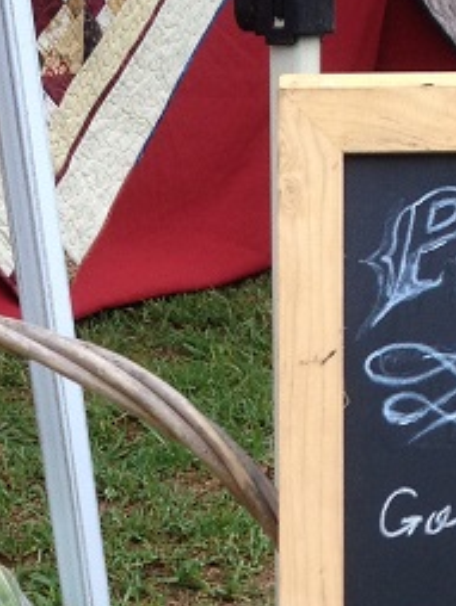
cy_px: 771
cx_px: 283
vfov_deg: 14.1
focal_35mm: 135
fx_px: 2367
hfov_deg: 11.0
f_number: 2.4
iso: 50
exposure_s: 1/60
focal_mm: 4.28
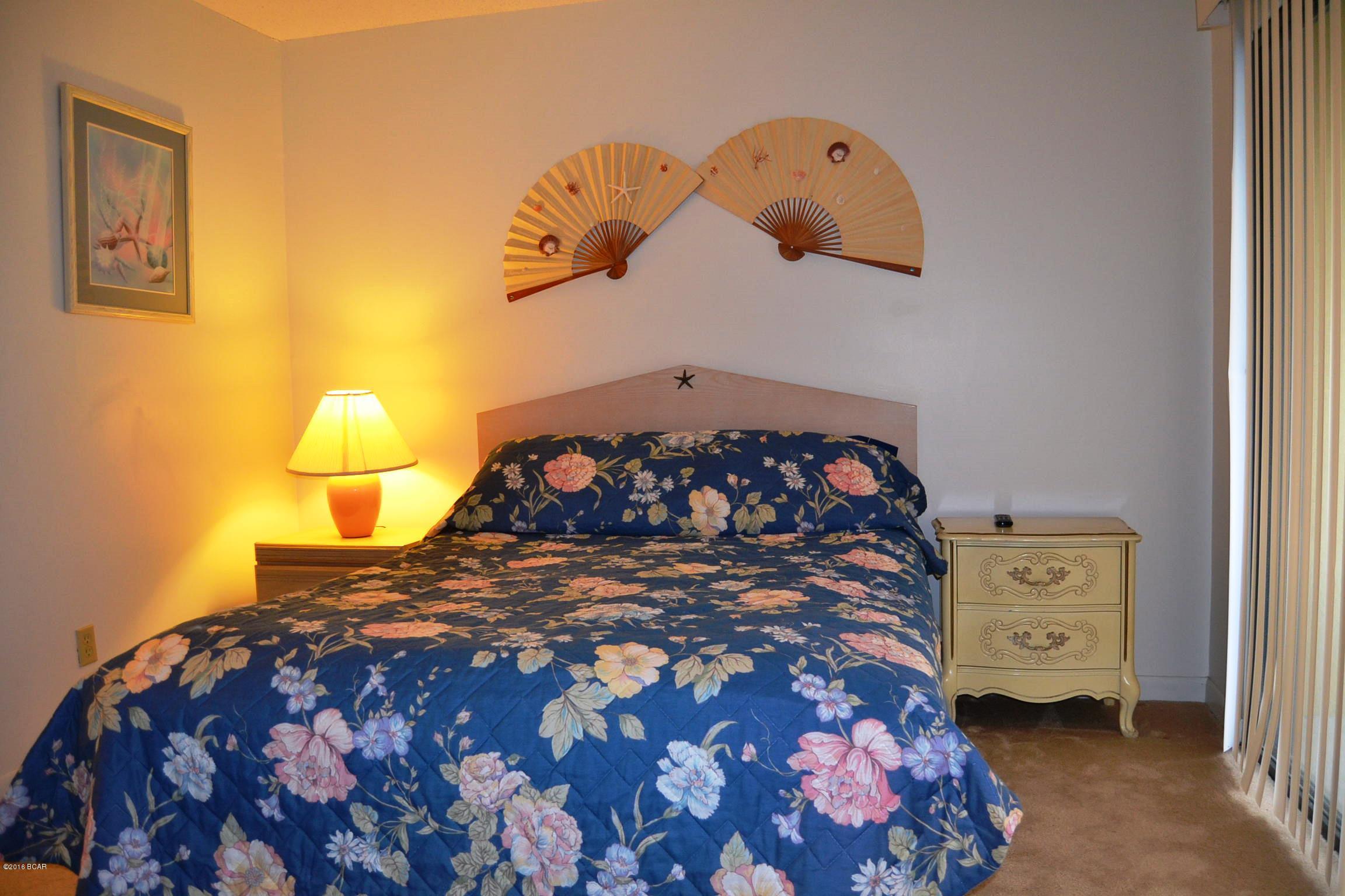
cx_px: 672
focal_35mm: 27
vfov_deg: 47.9
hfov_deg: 67.4
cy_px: 448
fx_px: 1009
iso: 560
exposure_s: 1/60
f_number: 3.5
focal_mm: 18
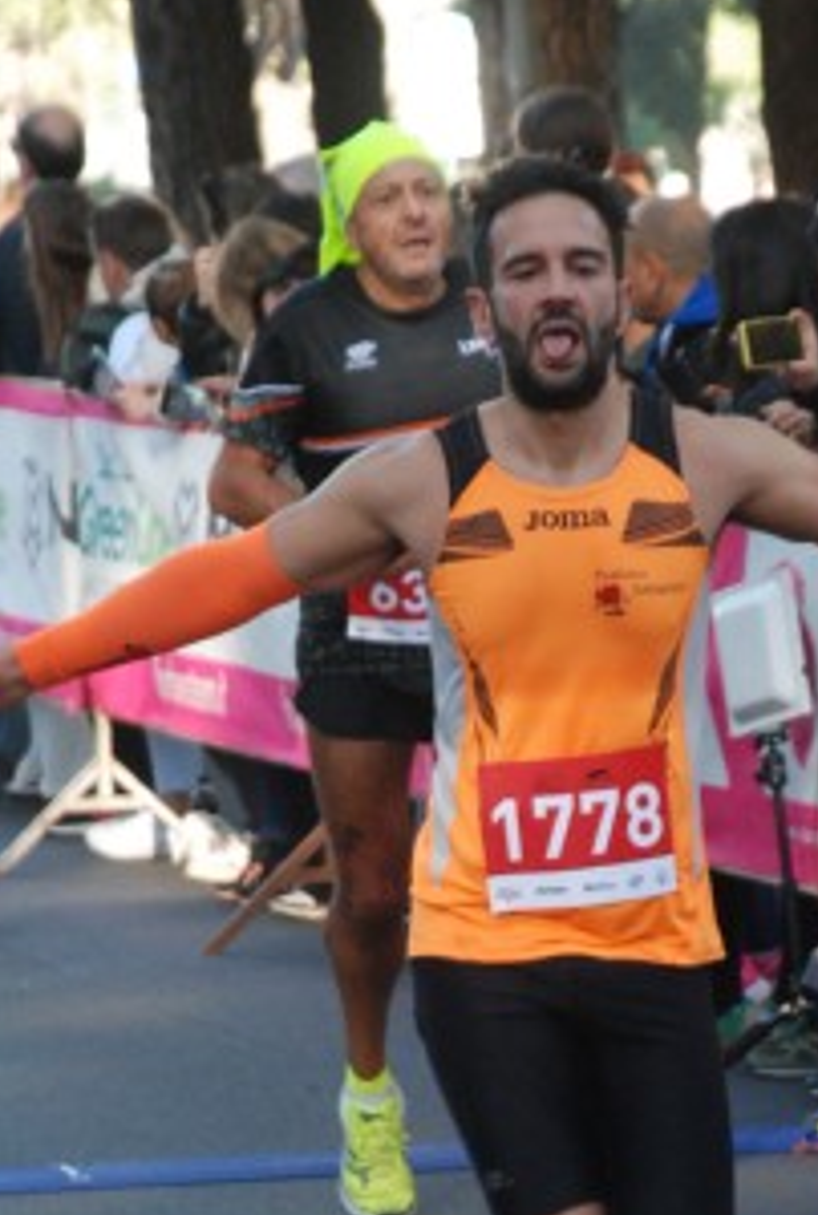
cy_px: 940
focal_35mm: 315
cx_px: 682
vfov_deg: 6.5
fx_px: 10662
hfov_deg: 4.4
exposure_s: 1/200
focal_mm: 105
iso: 1000
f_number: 5.6
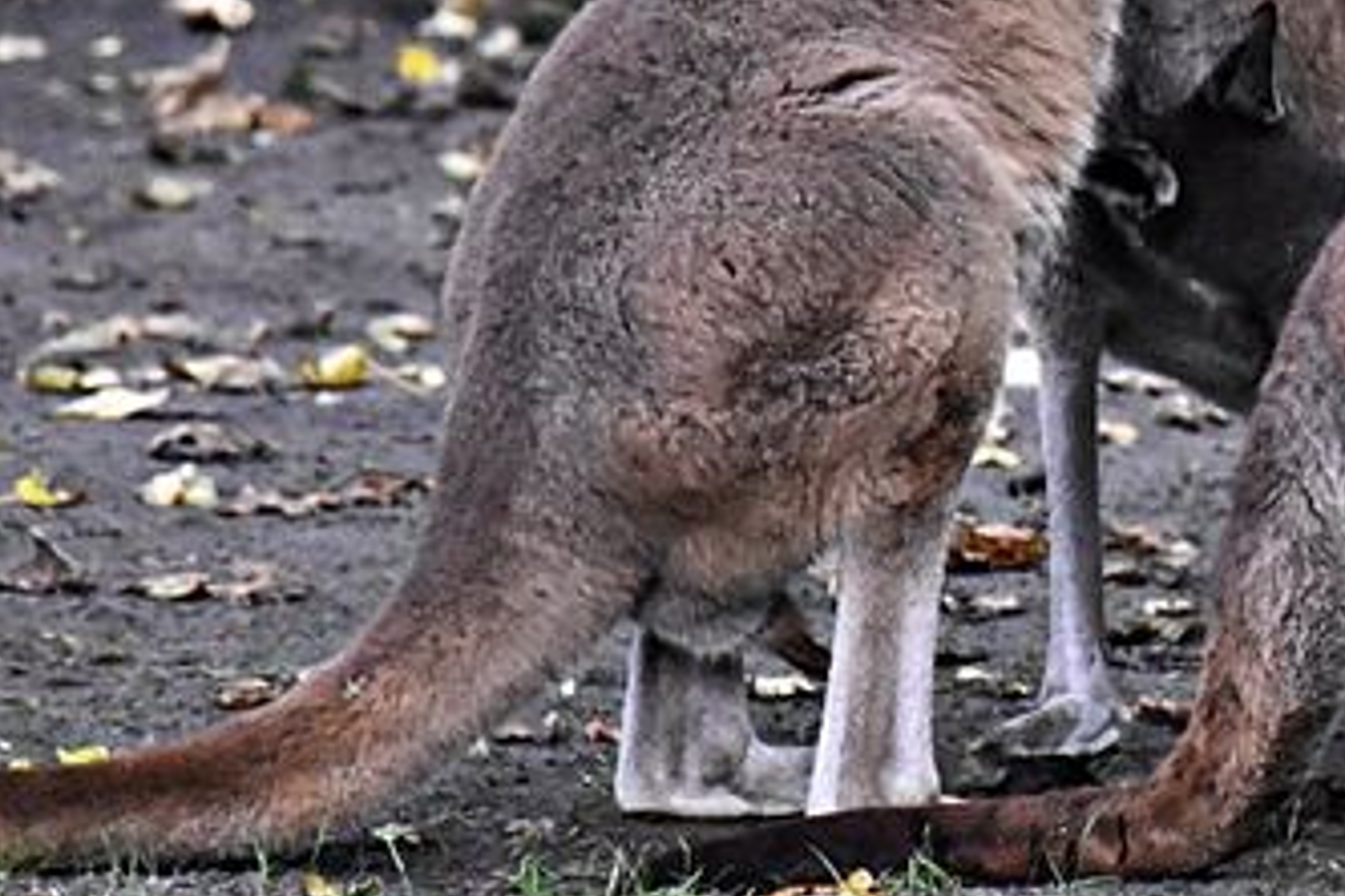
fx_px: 24133
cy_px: 139
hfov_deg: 3.2
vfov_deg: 2.1
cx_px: 1284
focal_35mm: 646
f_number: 5.6
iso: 5600
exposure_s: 1/500
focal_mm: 140
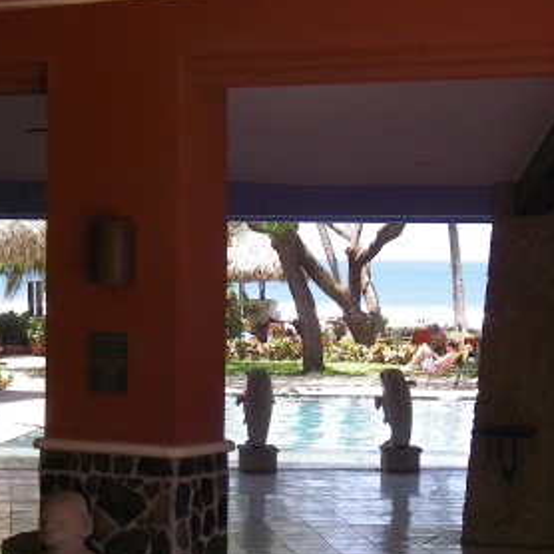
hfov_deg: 14.5
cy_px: 361
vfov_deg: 14.5
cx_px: 279
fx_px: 2173
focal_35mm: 120
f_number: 3.7
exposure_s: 1/160
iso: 64
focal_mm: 10.5
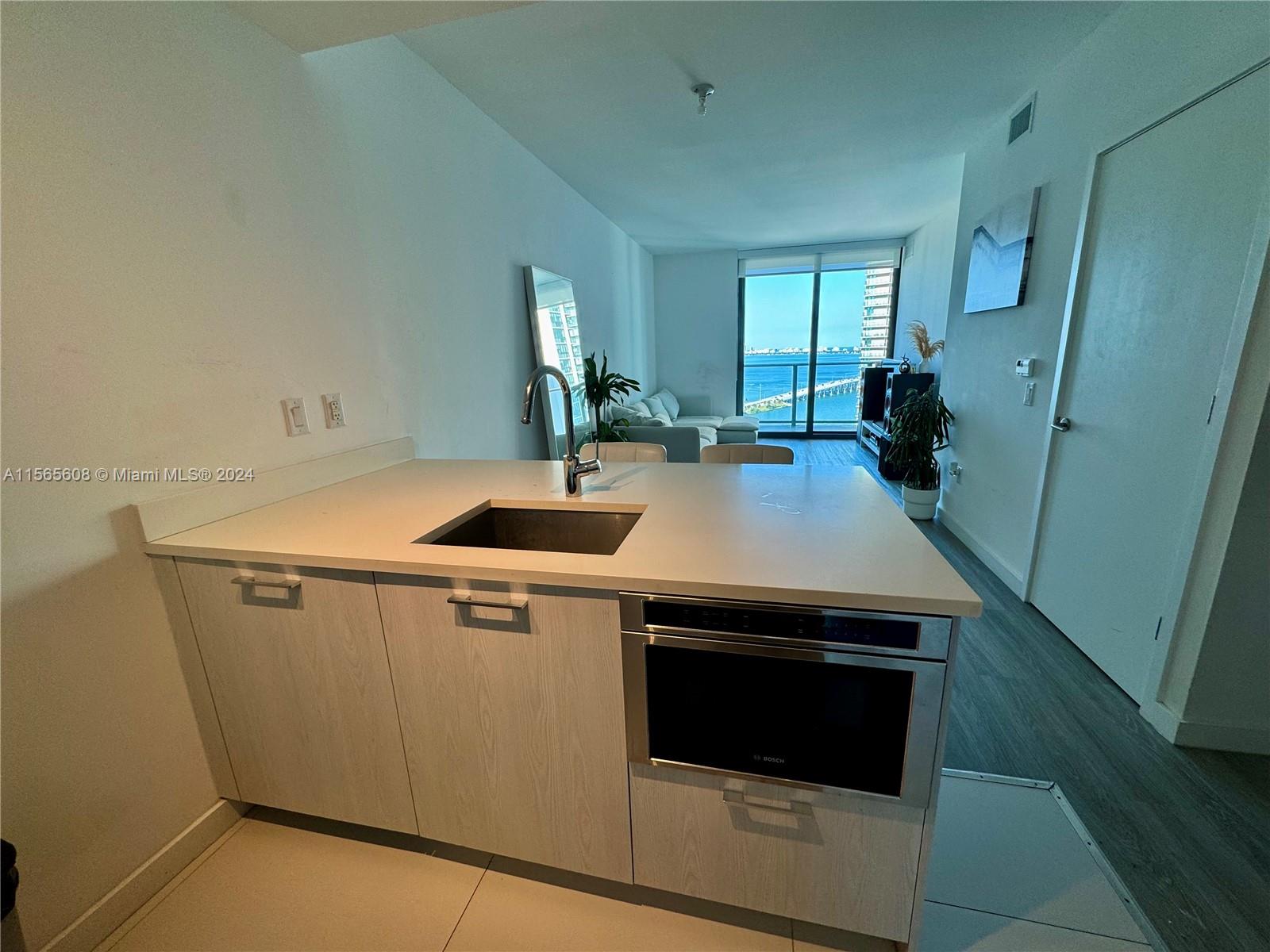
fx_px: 514
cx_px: 635
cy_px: 476
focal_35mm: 14
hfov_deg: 102.1
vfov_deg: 85.7
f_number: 2.2
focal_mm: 2.22
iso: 64
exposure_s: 1/120
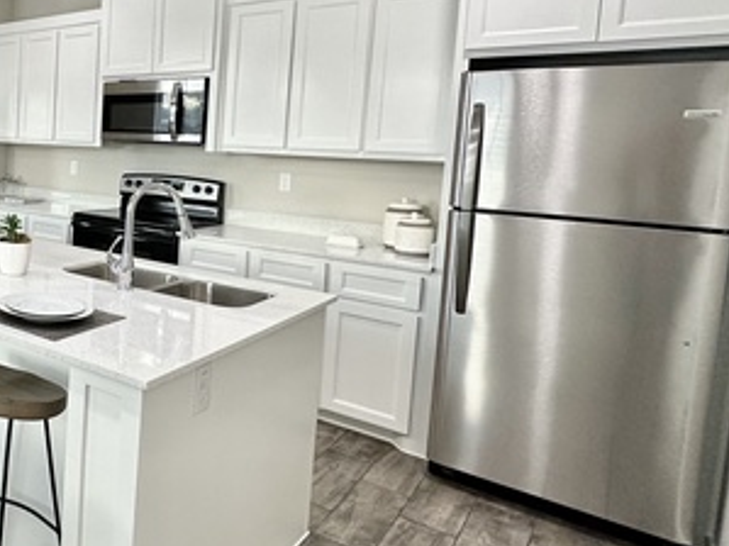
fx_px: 632
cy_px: 185
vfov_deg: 46.1
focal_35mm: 30
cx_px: -27
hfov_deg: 47.7
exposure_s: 1/120
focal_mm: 2.22
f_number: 2.2
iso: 200
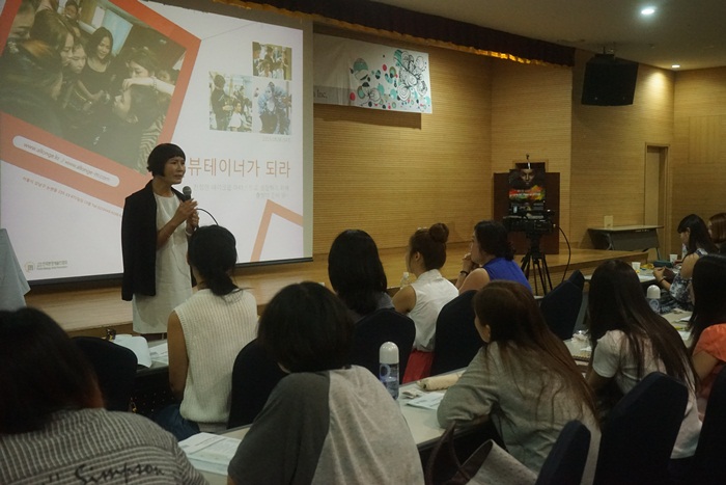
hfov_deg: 48.4
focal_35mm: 40
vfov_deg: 33.4
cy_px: 242
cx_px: 363
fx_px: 807
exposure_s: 1/100
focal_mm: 40
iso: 6400
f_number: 5.6
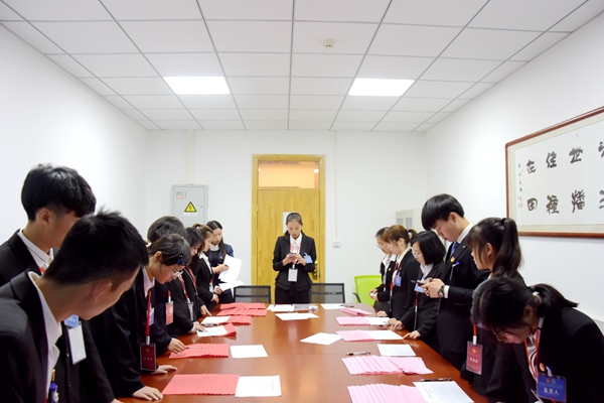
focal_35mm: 27
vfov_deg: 47.9
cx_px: 302
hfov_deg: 67.4
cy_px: 202
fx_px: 453
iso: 800
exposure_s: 1/60
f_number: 4.5
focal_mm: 18
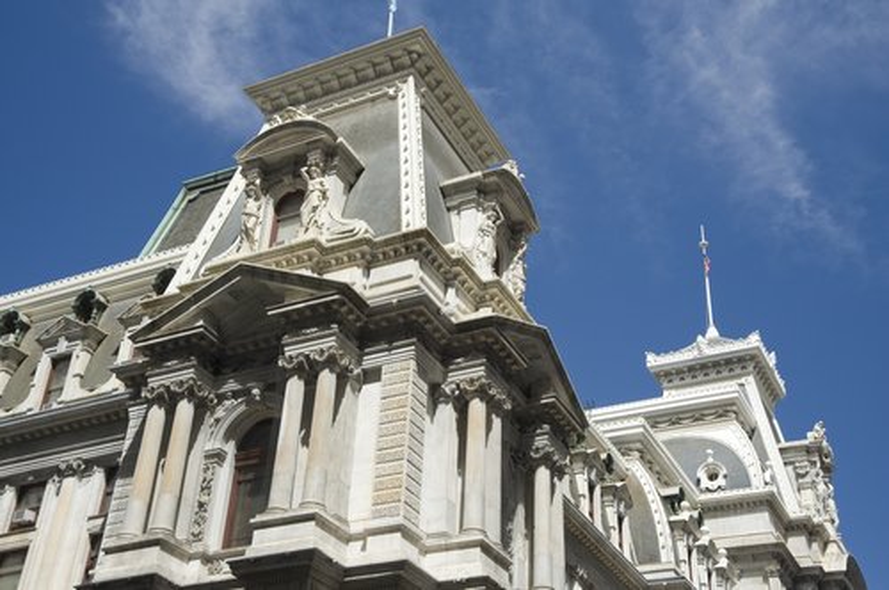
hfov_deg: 43.7
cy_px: 295
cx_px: 444
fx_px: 1110
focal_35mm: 45
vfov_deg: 29.8
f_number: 16
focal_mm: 45
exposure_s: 1/60
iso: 200
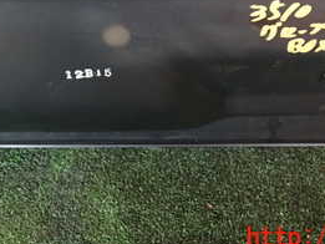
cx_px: 154
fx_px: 648
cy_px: -26
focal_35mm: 69
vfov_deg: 20.3
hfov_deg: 28.1
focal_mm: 5.4
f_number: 2.3
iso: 320
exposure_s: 1/30
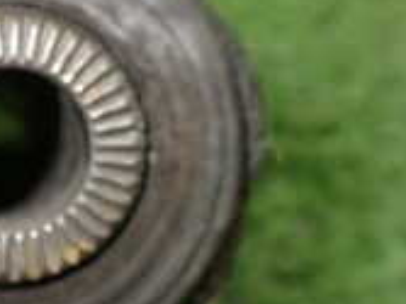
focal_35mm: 108
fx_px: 1266
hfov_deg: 17.5
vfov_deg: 13.7
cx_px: -63
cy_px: 124
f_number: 2.3
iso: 500
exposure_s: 1/125
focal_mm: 5.4
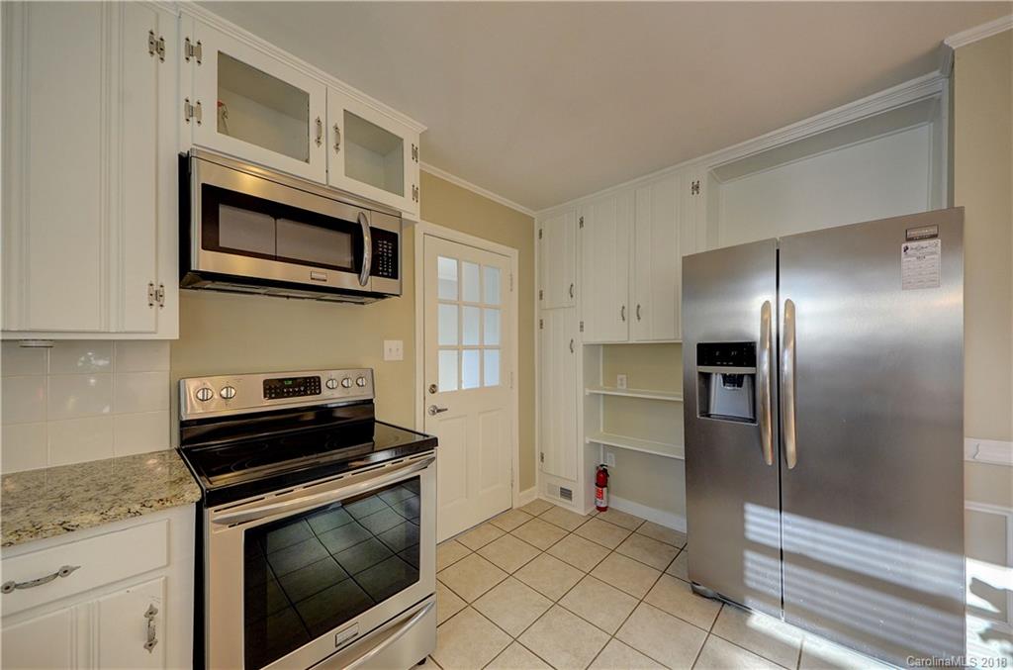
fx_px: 337
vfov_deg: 89.7
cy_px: 335
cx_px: 506
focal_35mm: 12
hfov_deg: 112.8
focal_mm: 8
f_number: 8
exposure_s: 1/125
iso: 800
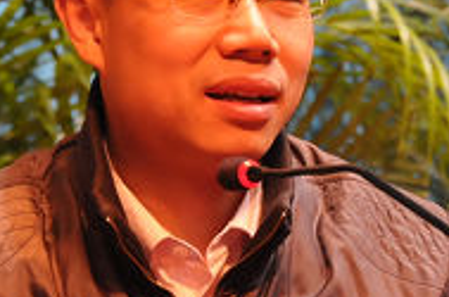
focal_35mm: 333
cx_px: 366
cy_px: 81
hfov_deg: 6.2
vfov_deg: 4.1
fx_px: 4143
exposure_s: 1/25
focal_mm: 70
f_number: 5
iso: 1600
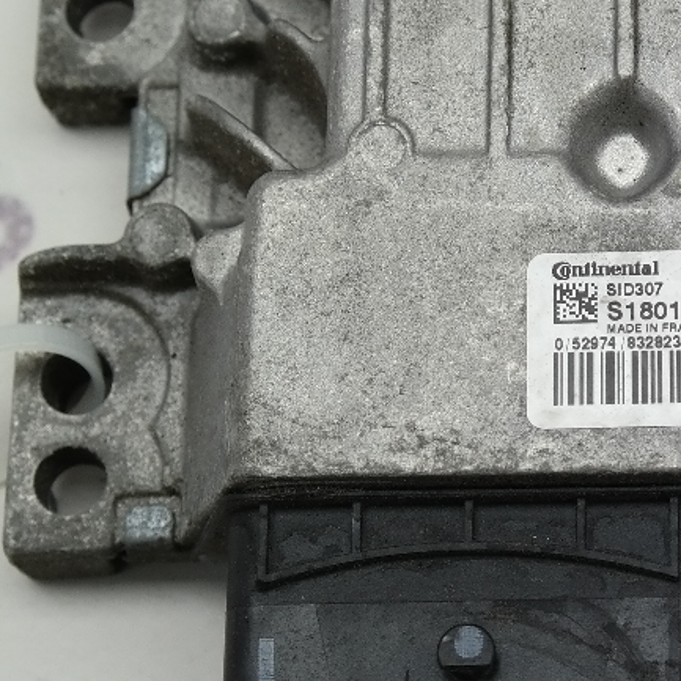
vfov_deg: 11.2
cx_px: 777
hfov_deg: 11.0
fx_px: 3472
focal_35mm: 156
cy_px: 121
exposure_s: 1/100
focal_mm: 30
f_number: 4.5
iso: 200
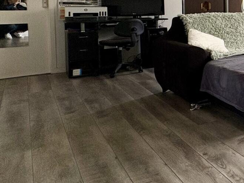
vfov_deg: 33.2
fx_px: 289
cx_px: 338
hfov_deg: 31.4
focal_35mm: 41
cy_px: 16
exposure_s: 1/139
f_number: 2.2
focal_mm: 2.22
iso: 64
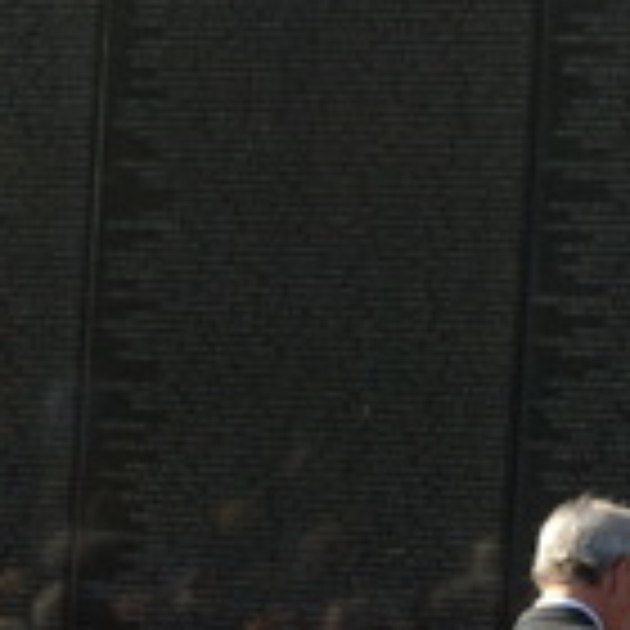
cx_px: 783
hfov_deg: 7.0
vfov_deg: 7.0
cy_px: 738
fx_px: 5138
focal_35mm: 250
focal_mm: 55
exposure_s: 1/160
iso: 400
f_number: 11
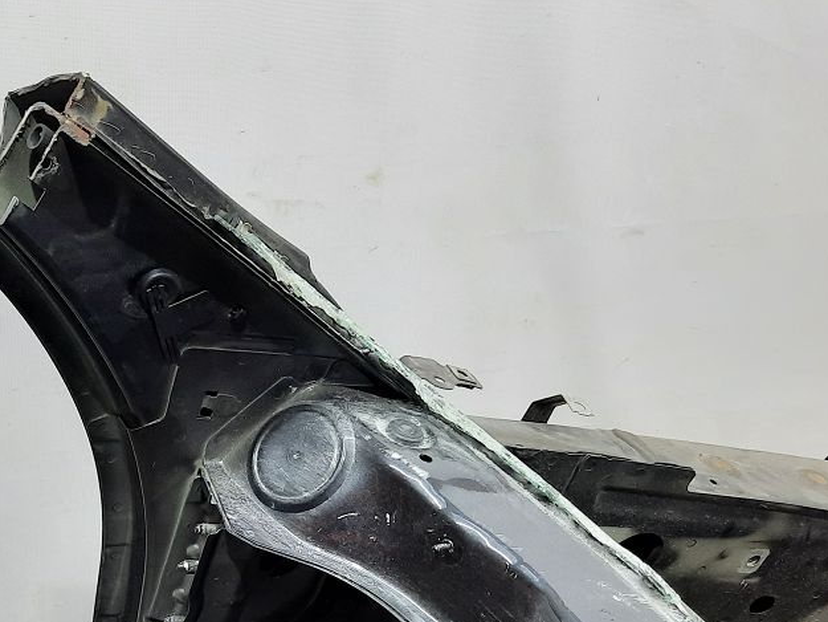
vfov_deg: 28.7
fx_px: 1148
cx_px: 114
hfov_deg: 37.5
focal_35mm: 48
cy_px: 591
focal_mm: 4.6
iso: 125
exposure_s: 1/50
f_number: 2
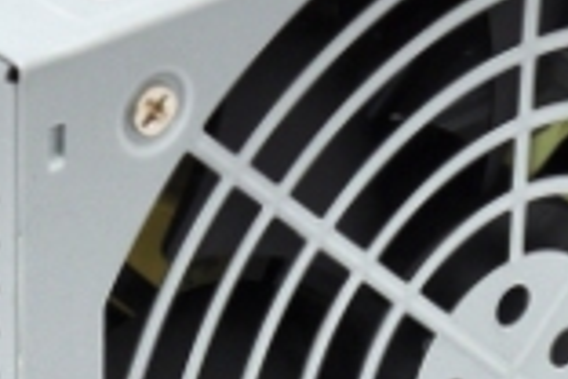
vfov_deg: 4.1
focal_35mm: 334
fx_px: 5269
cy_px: 284
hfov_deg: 6.2
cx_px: 346
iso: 200
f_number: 16
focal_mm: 34
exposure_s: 1/200
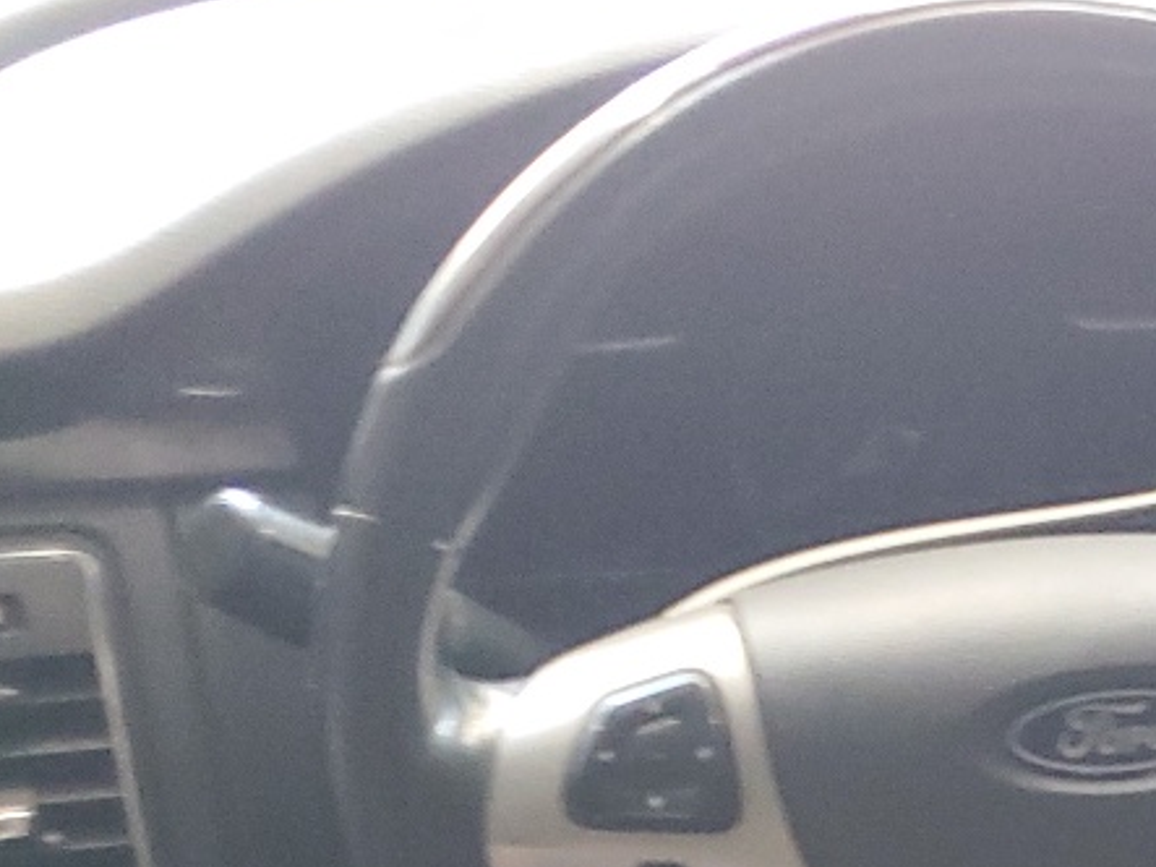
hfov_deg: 18.5
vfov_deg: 14.4
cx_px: 1725
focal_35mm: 94
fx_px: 3138
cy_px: 1408
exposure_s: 1/40
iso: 352
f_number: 1.5
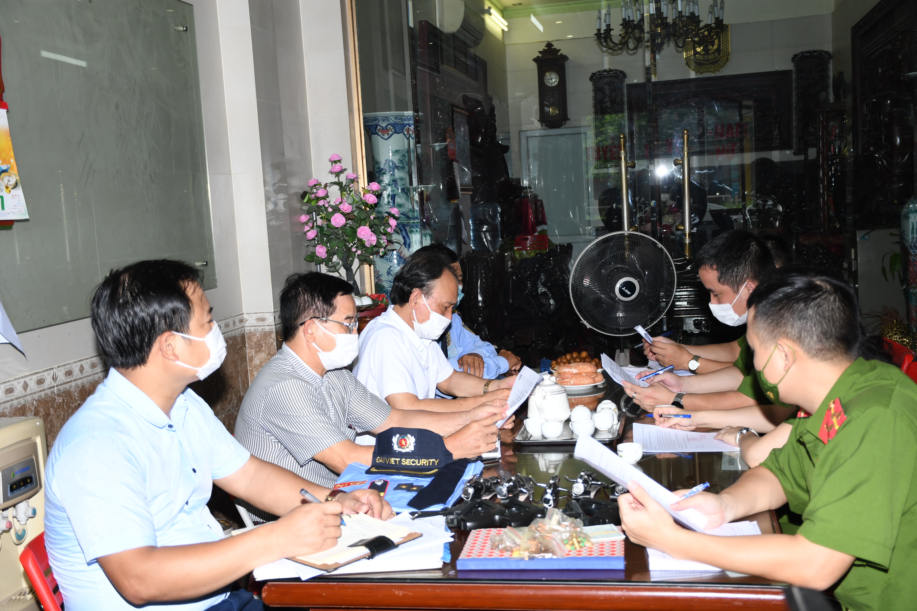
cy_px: 306
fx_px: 1146
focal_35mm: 45
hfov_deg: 43.6
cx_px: 458
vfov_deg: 29.9
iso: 400
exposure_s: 1/200
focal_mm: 30
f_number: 4
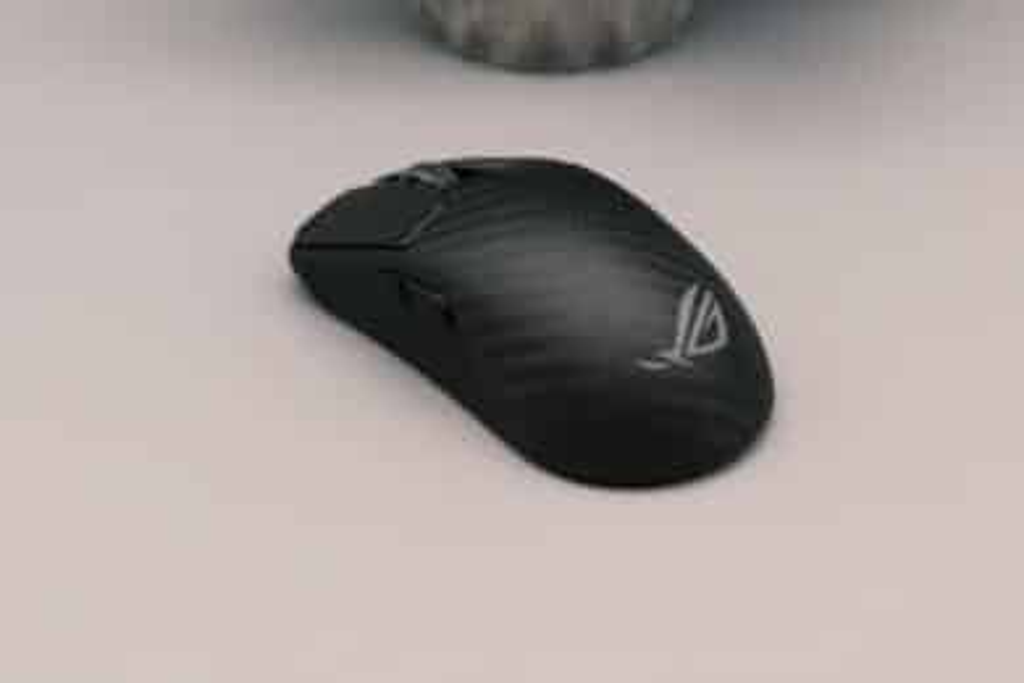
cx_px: 512
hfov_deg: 32.9
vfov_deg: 22.3
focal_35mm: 61
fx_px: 1735
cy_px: 342
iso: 640
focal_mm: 40.8
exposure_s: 1/120
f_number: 8
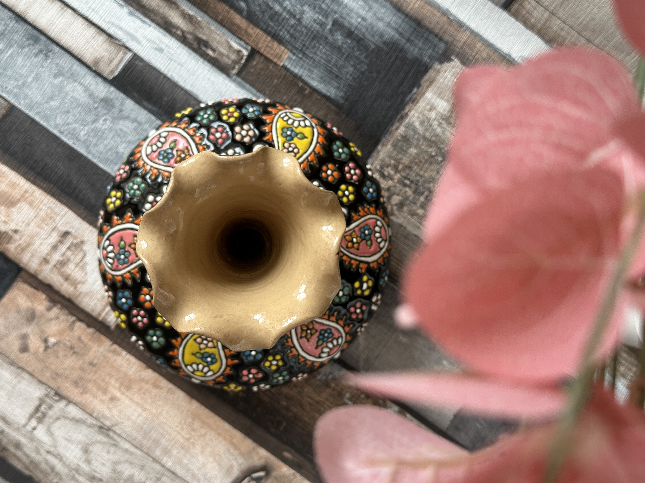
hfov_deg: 39.7
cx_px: 322
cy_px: 242
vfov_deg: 30.3
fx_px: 894
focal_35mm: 48
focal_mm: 6.86
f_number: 1.78
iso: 50
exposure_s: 1/190
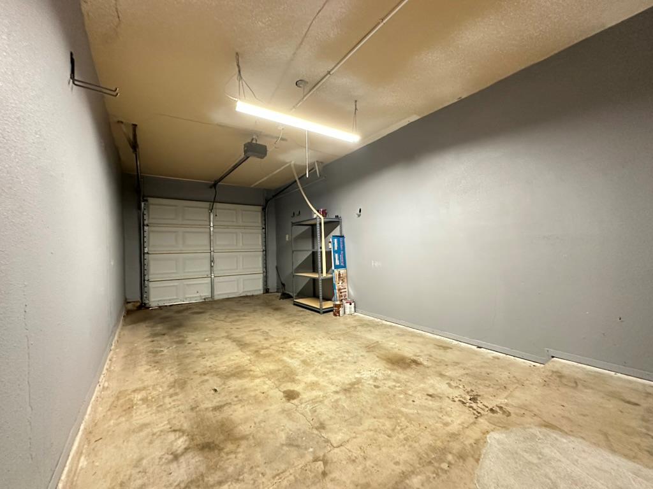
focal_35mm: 14
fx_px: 264
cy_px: 244
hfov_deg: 102.1
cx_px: 326
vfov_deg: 85.7
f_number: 2.2
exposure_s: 1/60
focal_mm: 2.22
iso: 1000
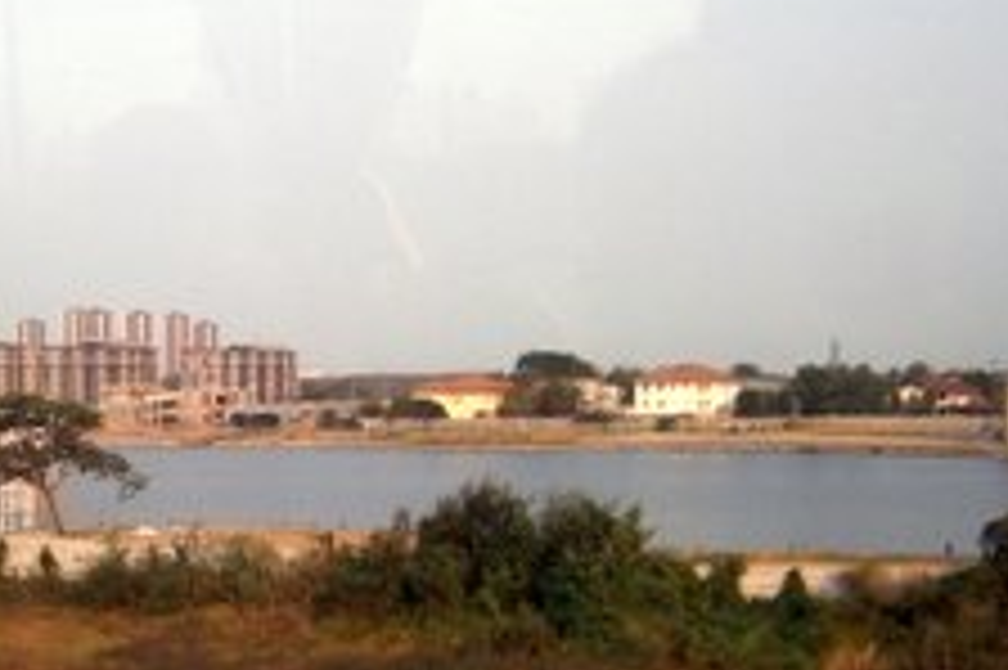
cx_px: 243
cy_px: 477
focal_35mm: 58
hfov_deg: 33.8
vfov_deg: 23.2
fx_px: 1623
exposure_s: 1/500
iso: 80
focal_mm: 4.7
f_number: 2.8
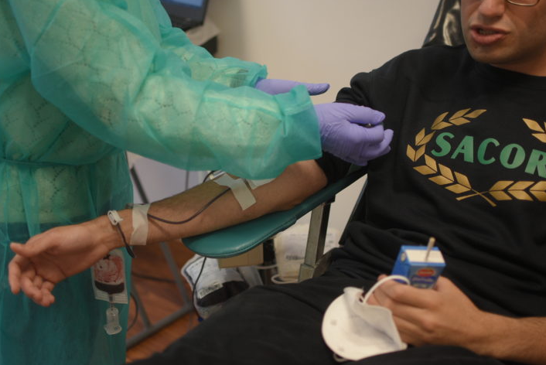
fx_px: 812
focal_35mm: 54
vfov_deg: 25.3
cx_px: 270
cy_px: 184
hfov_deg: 37.2
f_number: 1.8
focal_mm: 35
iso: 800
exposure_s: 1/500
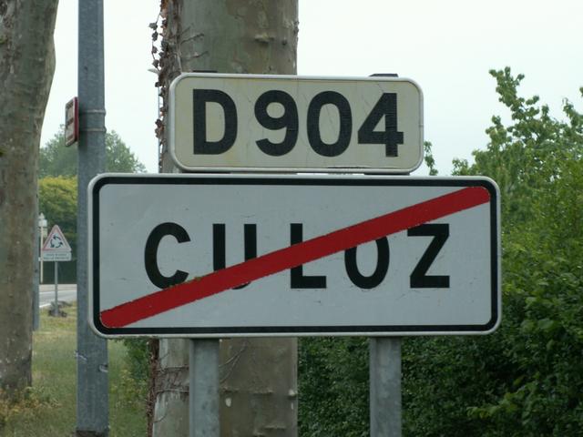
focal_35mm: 123
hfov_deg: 16.0
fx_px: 2072
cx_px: 292
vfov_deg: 12.0
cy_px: 218
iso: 50
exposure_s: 1/50
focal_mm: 20.08
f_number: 4.5
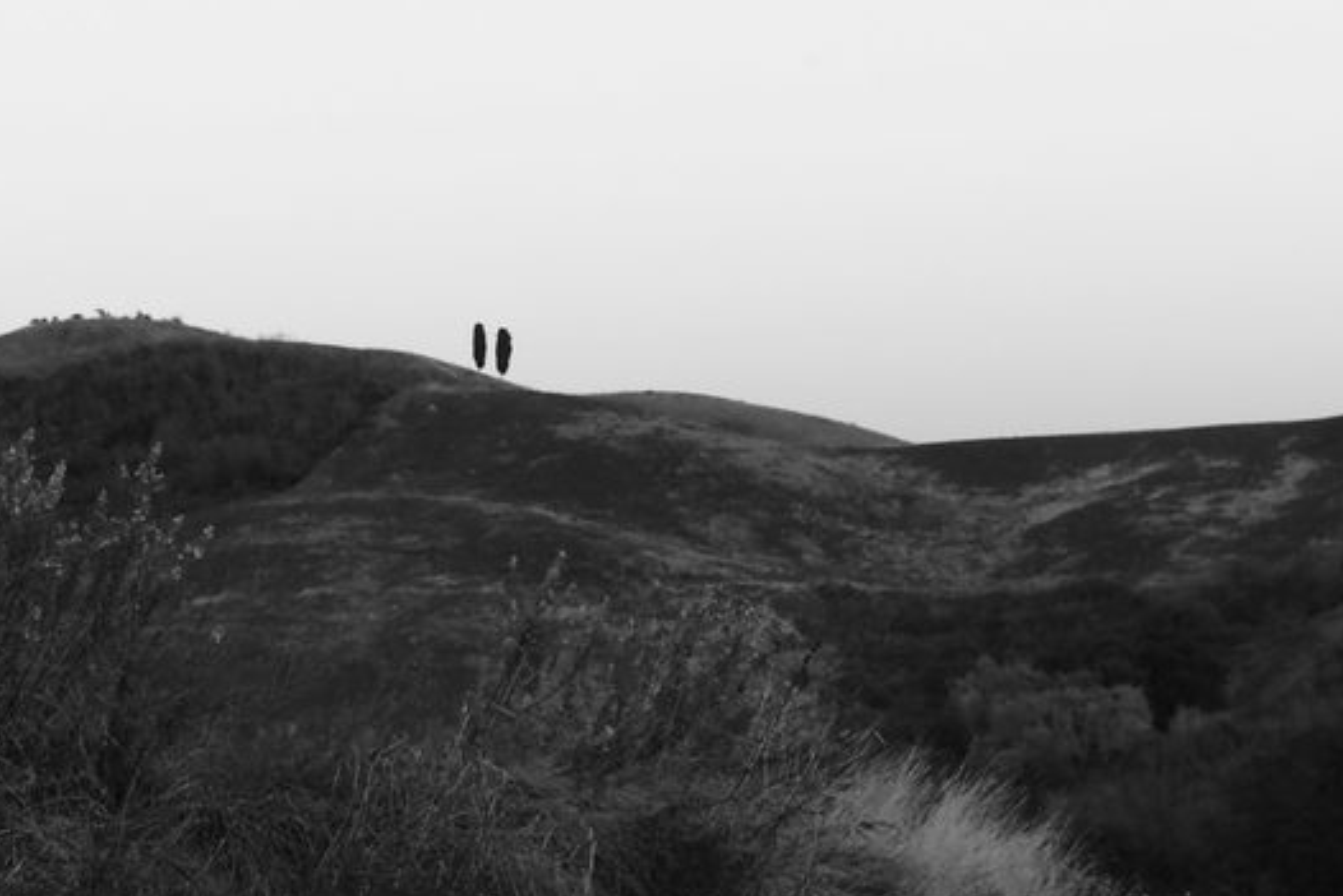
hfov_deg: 22.9
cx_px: 628
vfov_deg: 15.4
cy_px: 439
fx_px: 3321
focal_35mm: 89
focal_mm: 52
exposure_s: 1/160
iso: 6400
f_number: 13
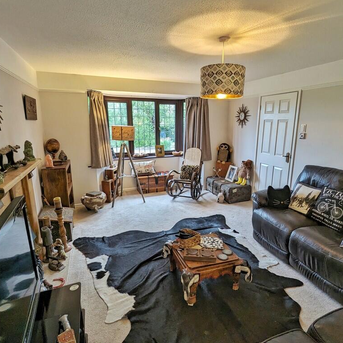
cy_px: 172
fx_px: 213
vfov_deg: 77.7
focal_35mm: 19
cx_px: 181
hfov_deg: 77.6
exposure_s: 1/33.3
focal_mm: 2.35
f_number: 2.2
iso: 143
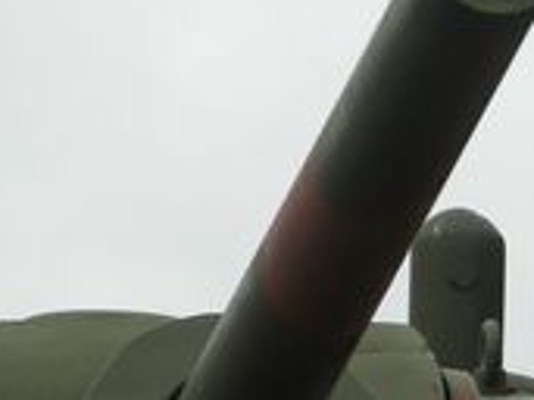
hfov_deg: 4.2
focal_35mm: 468
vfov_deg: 3.2
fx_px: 7214
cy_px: 250
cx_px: 356
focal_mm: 50.8
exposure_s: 1/200
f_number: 3.5
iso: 80
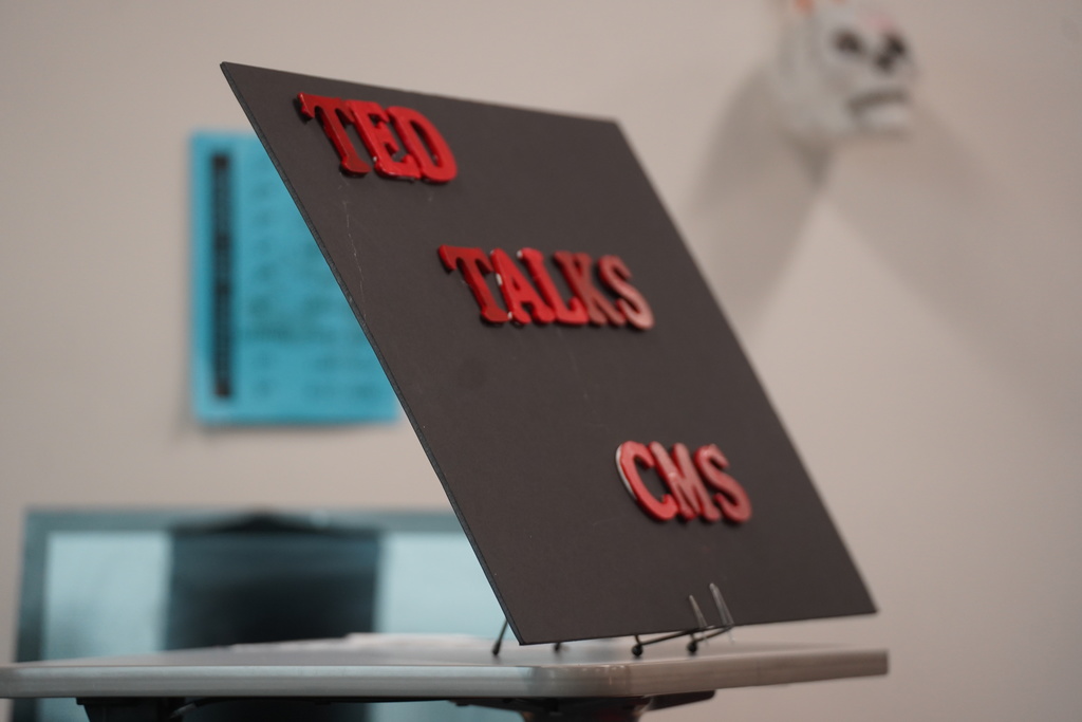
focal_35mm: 142
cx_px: 541
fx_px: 4268
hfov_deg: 14.4
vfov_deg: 9.7
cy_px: 361
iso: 1600
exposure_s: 1/160
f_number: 2.8
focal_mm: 142
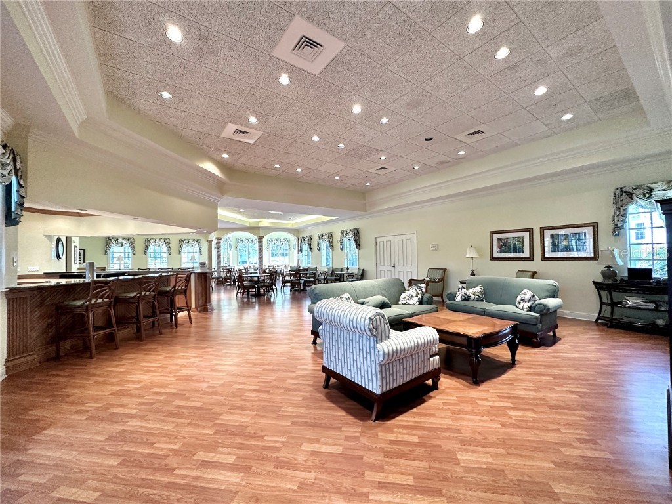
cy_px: 252
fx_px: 272
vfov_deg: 85.7
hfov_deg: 102.1
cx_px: 336
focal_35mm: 14
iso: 320
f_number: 2.2
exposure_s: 1/120
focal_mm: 2.22
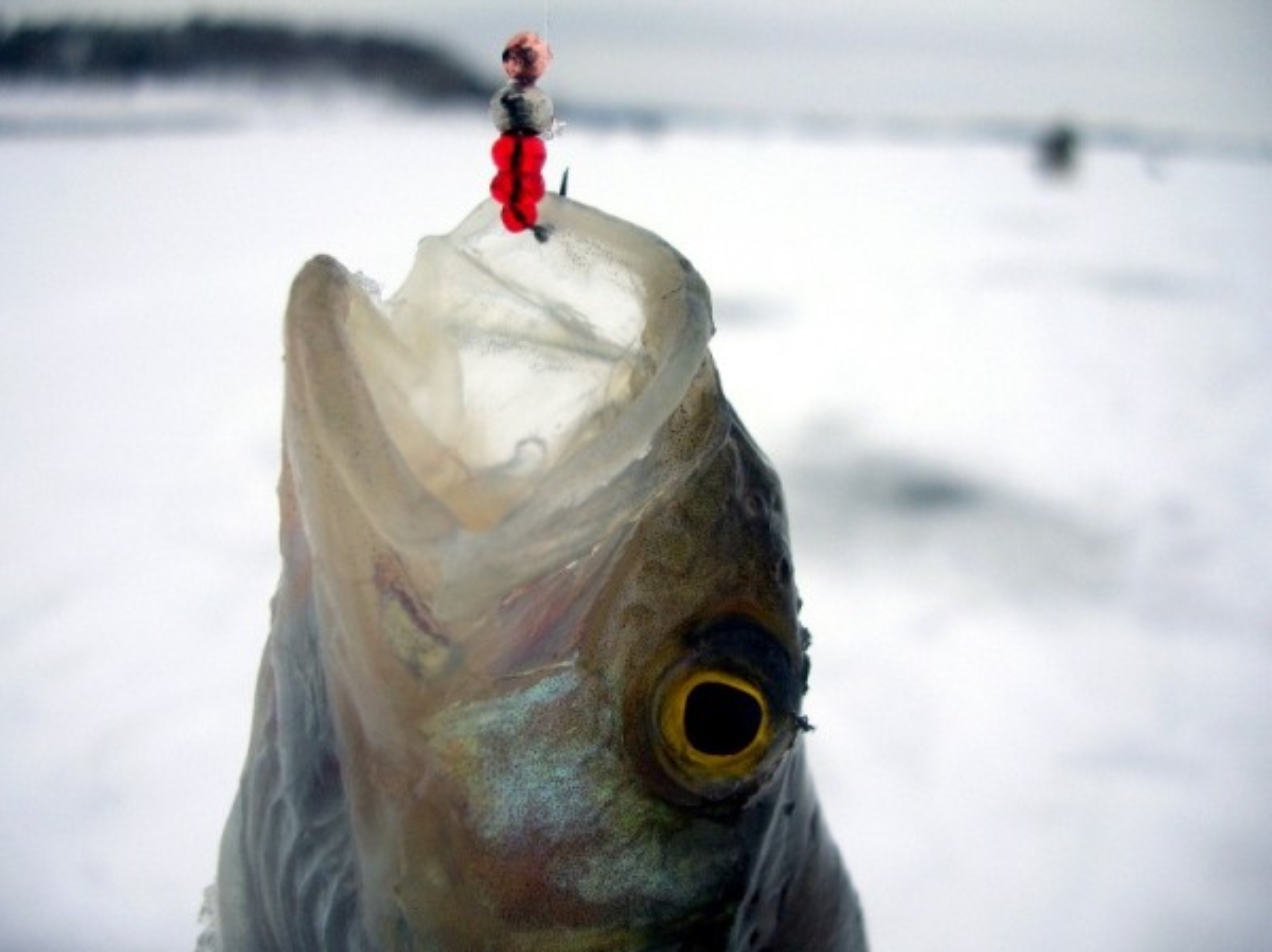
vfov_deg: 40.6
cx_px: 636
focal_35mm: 35
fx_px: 1285
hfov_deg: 52.7
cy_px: 476
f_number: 2.8
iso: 50
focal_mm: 5.8
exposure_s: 1/258
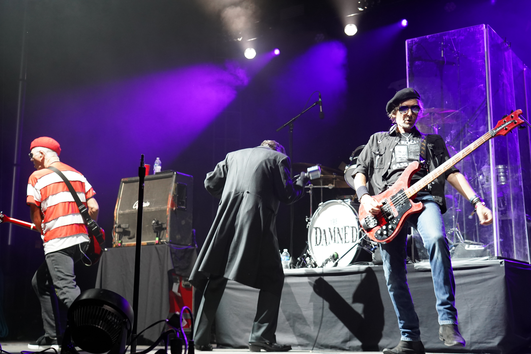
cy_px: 177
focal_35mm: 51
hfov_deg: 38.9
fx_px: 752
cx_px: 266
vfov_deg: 26.5
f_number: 4
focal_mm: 51
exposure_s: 1/160
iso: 3200
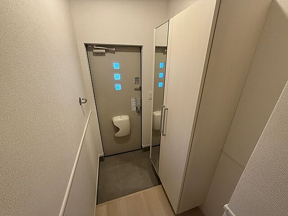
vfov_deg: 85.7
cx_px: 144
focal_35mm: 14
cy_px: 108
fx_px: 116
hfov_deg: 102.1
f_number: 2.2
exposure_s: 1/120
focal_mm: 2.22
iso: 640
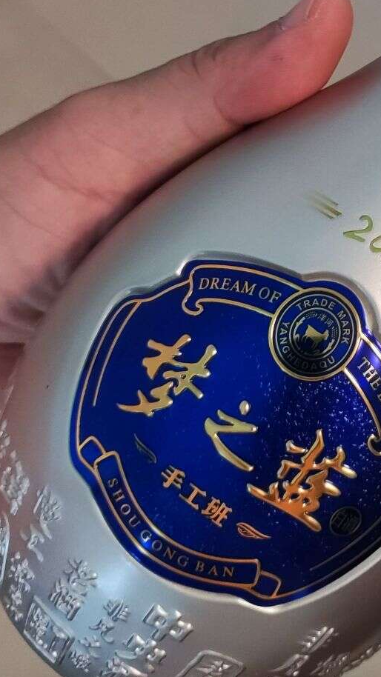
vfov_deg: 32.9
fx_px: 1096
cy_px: 88
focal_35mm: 61
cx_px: 517
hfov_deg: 18.2
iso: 386
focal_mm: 4.71
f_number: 1.79
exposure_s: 1/66.7
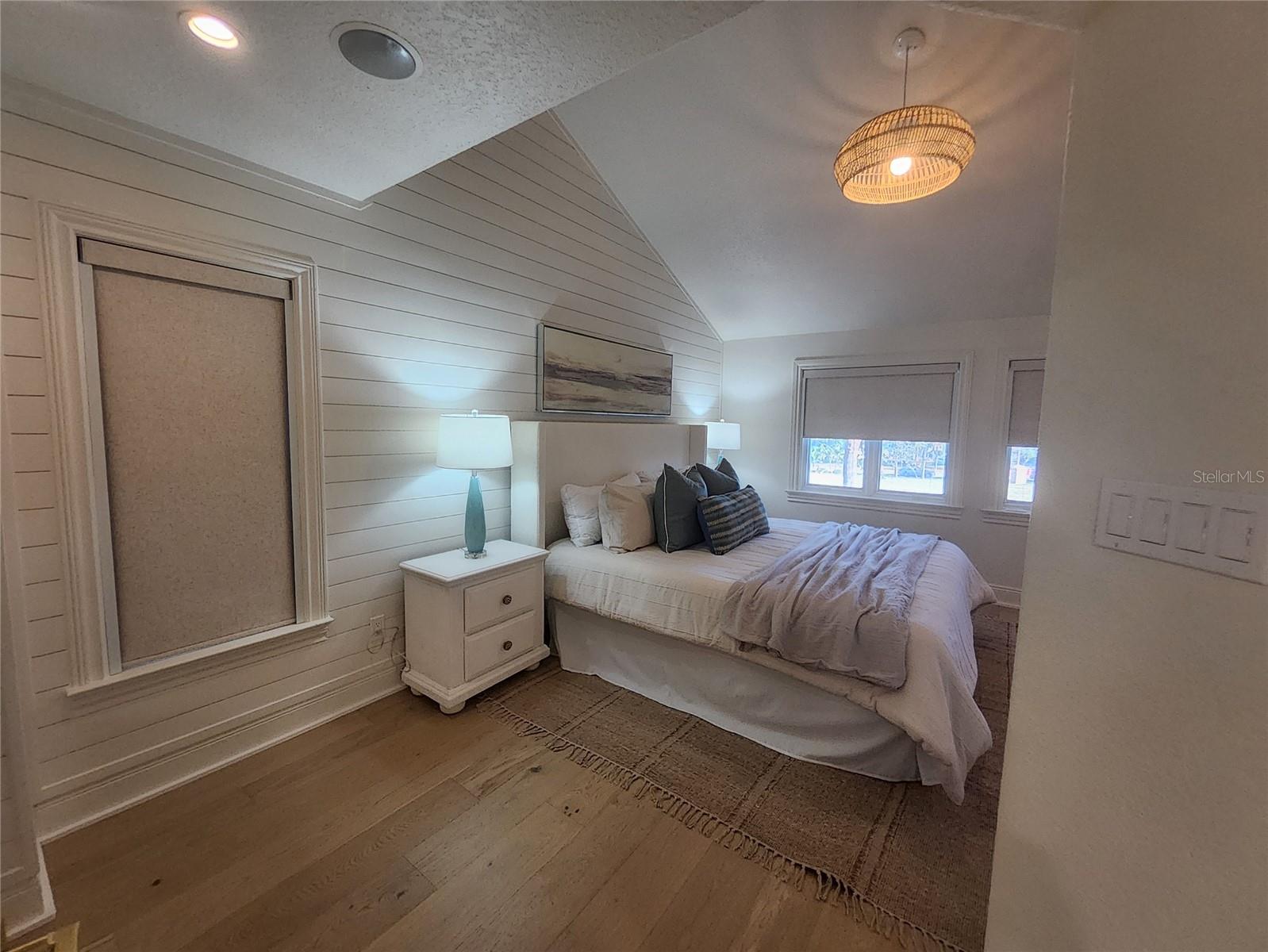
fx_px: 476
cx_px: 634
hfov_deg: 106.2
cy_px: 476
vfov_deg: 90.0
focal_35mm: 13
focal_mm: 1.13
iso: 160
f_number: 2.2
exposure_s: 1/60
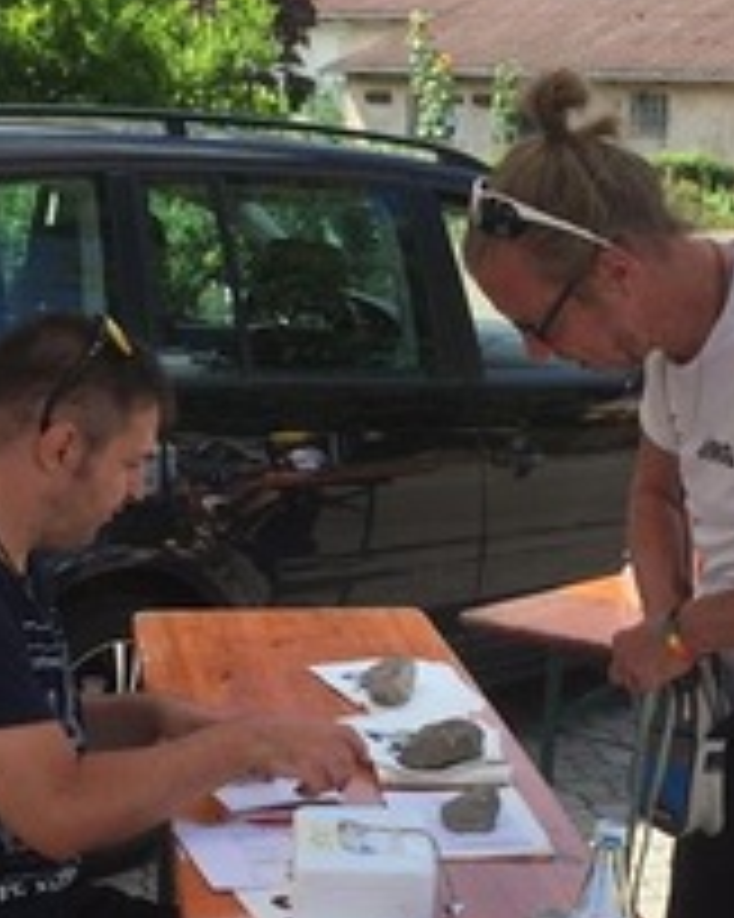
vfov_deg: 25.2
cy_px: 765
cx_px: 597
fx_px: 2011
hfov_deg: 20.4
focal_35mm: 74
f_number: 2.2
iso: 32
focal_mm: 4.15
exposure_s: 1/989
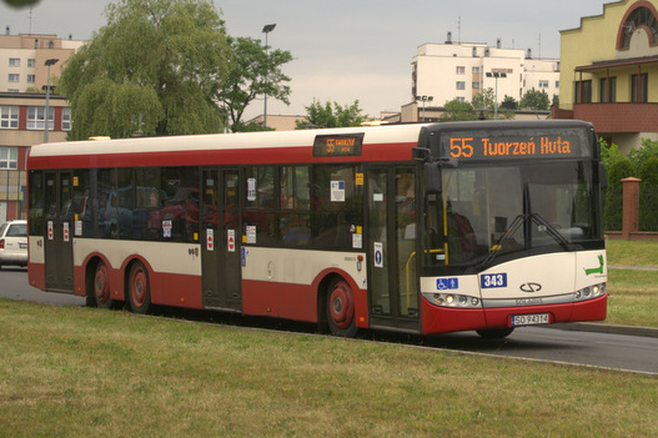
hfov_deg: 16.6
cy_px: 70
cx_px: 499
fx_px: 2247
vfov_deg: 11.1
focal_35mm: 123
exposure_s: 1/500
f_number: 5.6
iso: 200
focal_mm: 47.5
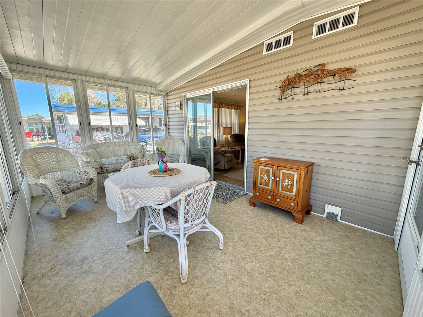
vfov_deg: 85.7
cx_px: 212
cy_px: 158
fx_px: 171
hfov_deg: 102.1
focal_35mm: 14
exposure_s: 1/132
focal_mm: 2.22
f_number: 2.2
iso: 64
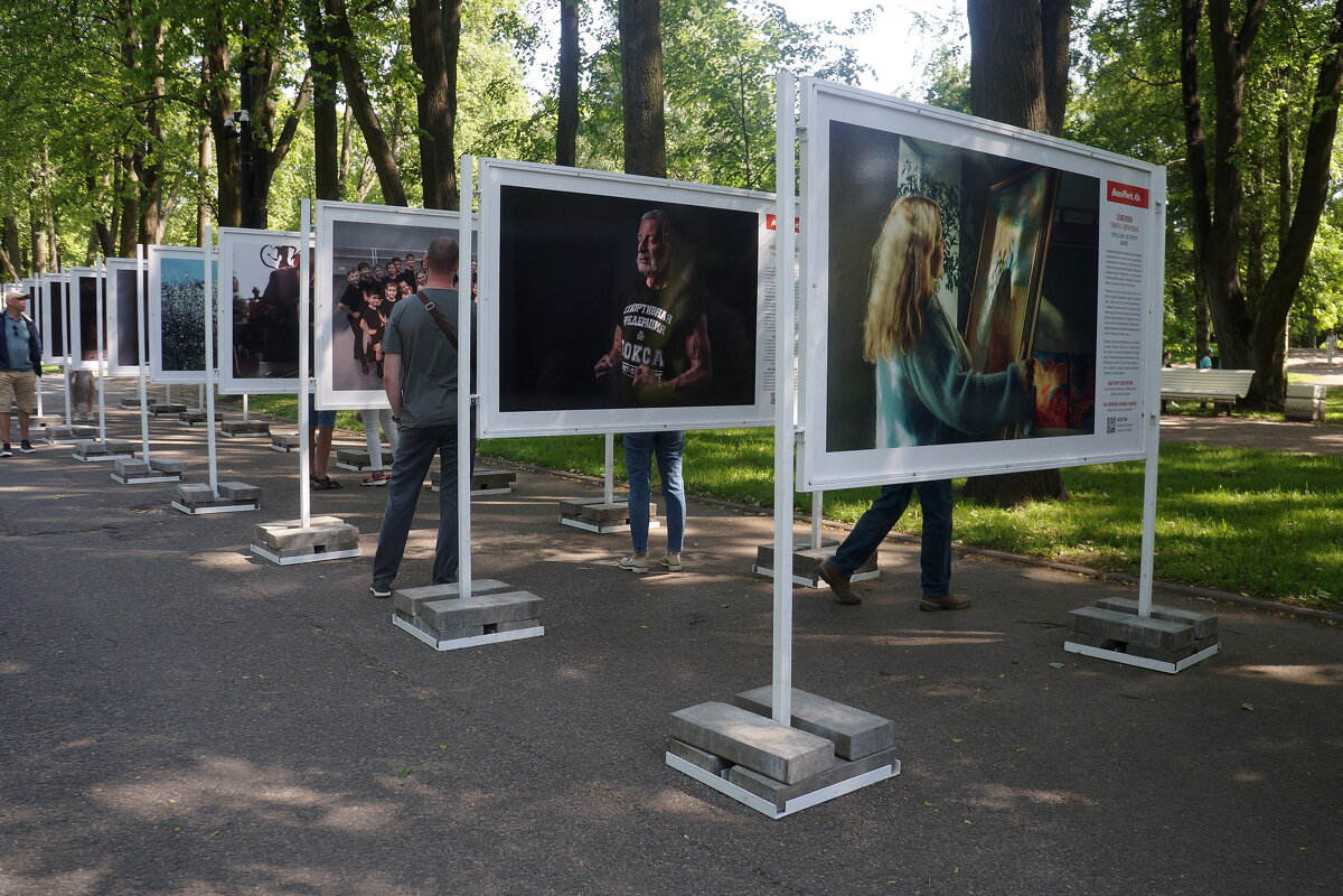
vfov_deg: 47.9
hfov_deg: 67.4
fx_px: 1007
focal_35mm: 27
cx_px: 672
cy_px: 448
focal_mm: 18
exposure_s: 1/200
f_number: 4.5
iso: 200
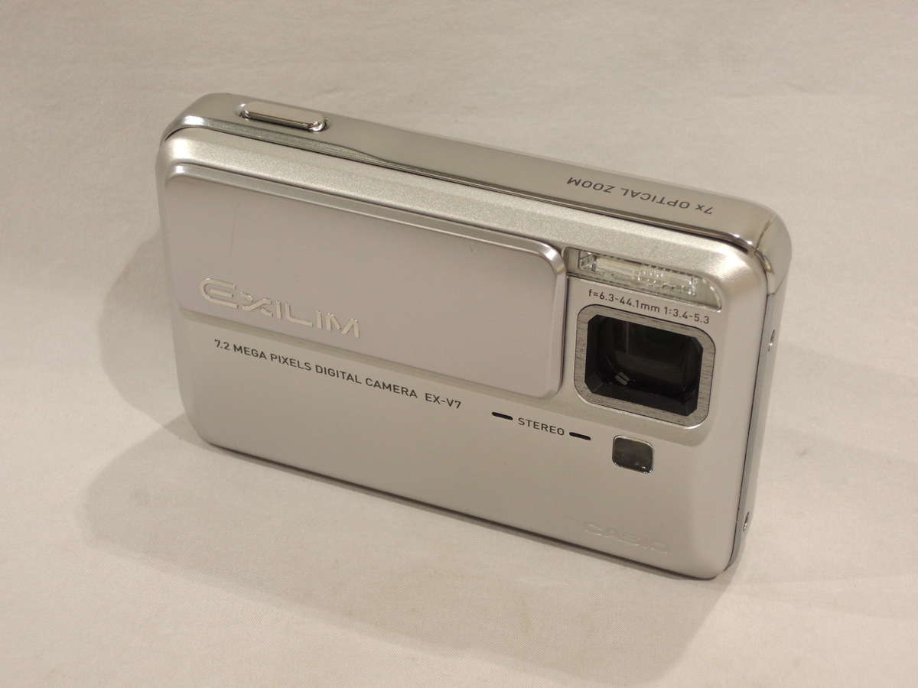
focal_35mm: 70
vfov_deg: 21.0
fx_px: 1856
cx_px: 459
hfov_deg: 27.8
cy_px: 344
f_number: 4.5
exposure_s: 1/100
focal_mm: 12.5
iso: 400
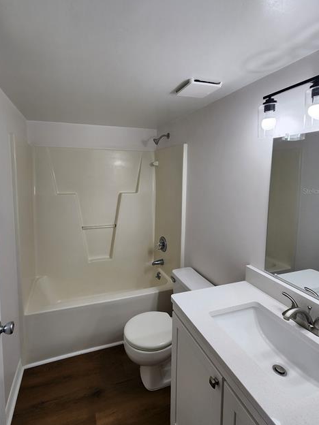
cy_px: 191
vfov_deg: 94.2
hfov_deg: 77.7
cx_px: 138
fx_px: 197
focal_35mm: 16
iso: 50
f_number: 2.2
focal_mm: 2.2
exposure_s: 1/60
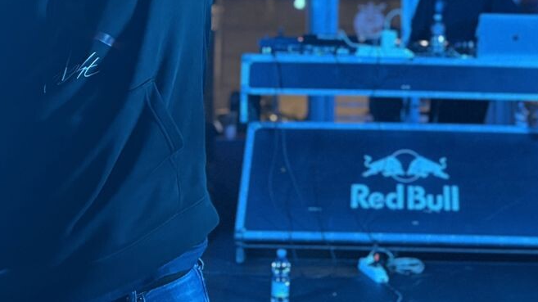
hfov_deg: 30.3
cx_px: 360
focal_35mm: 69
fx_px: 984
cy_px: -55
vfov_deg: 16.8
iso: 500
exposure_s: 1/53
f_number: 1.6
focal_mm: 5.96
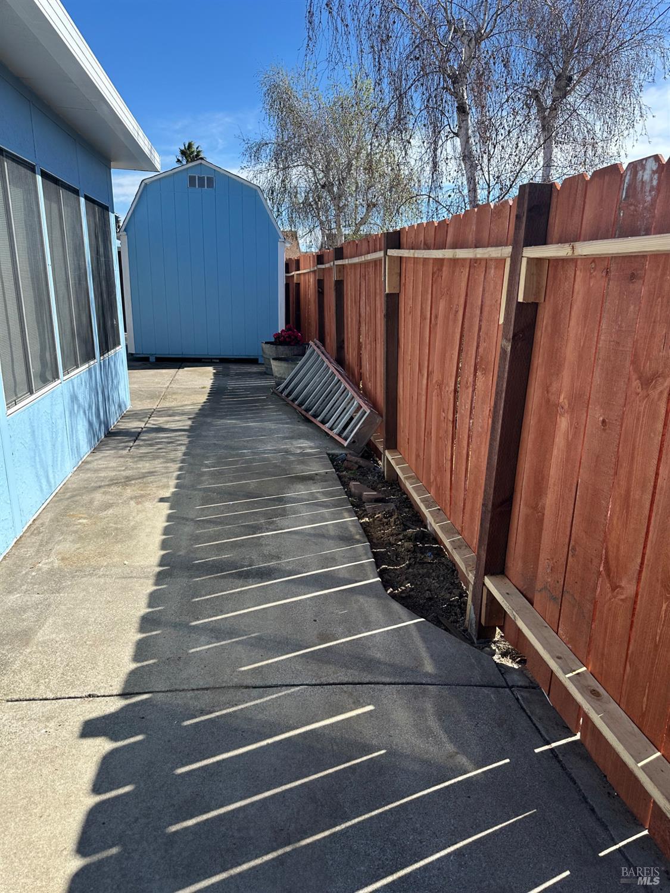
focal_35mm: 24
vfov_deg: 71.6
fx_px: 619
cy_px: 446
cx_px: 335
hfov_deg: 56.8
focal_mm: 6.86
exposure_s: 1/2525
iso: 80
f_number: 1.78
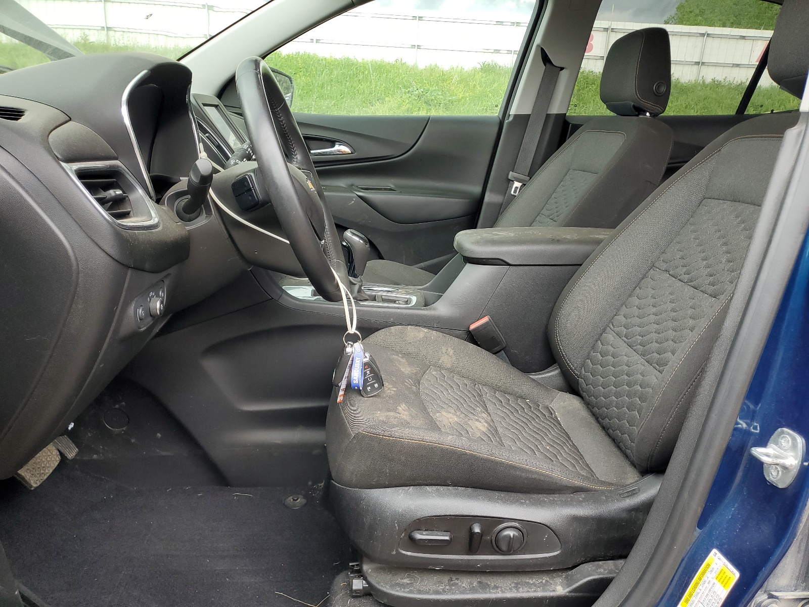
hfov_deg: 67.3
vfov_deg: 53.1
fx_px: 608
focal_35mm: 26
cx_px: 404
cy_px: 304
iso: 59
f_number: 1.5
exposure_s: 1/120
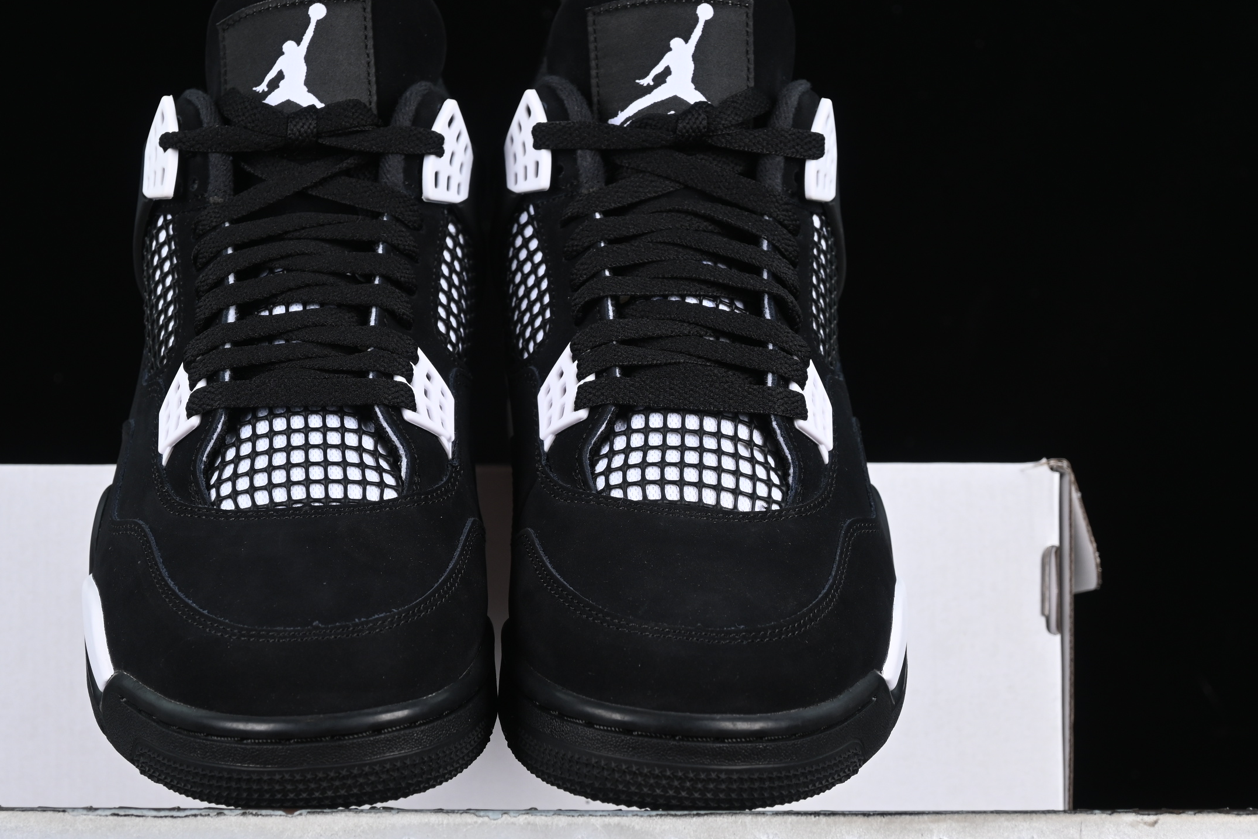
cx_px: 538
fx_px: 3389
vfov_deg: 14.1
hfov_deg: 21.0
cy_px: 468
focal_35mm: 97
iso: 160
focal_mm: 50
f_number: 6.3
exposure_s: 1/50
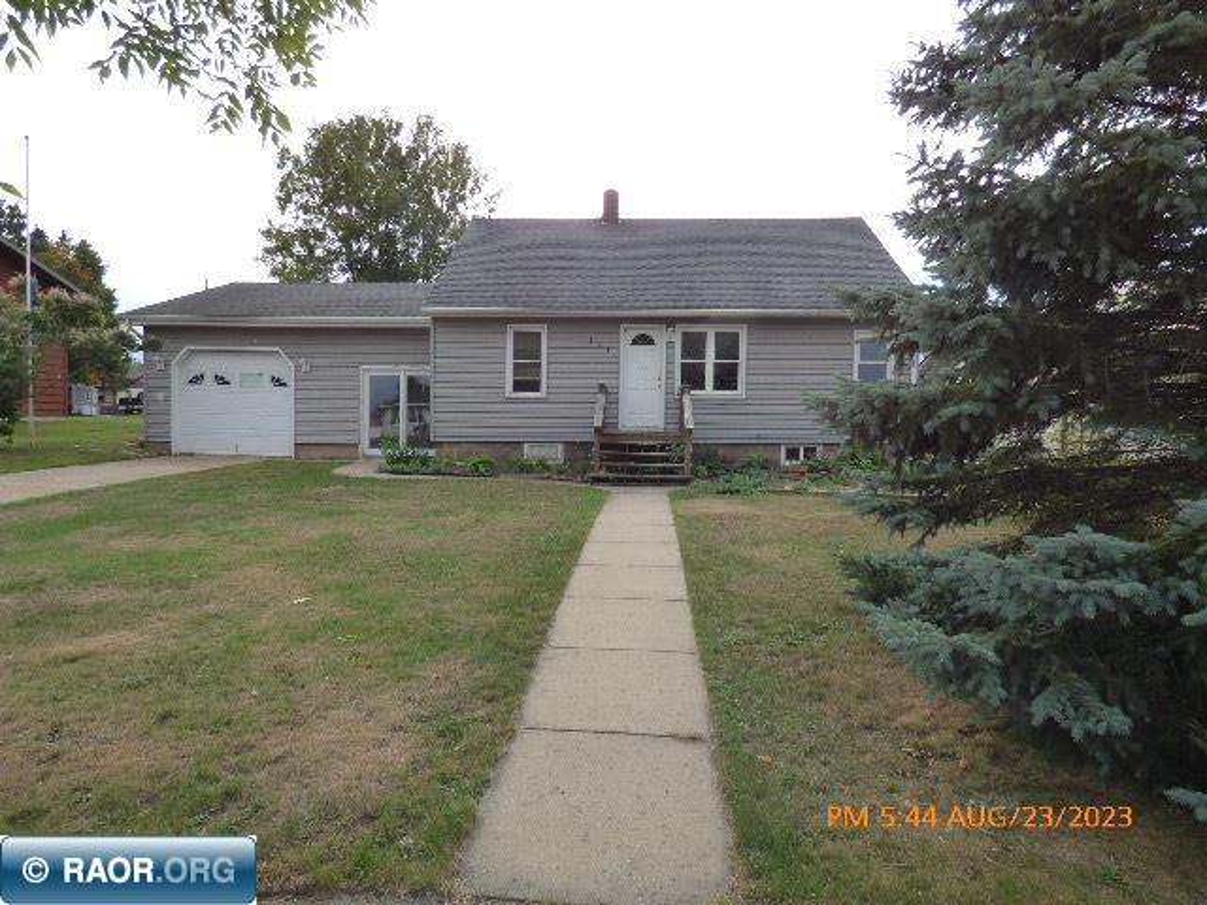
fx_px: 697
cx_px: 604
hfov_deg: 81.7
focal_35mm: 20
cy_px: 452
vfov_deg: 66.0
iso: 160
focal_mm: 3.58
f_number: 2.8
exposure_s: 1/1000
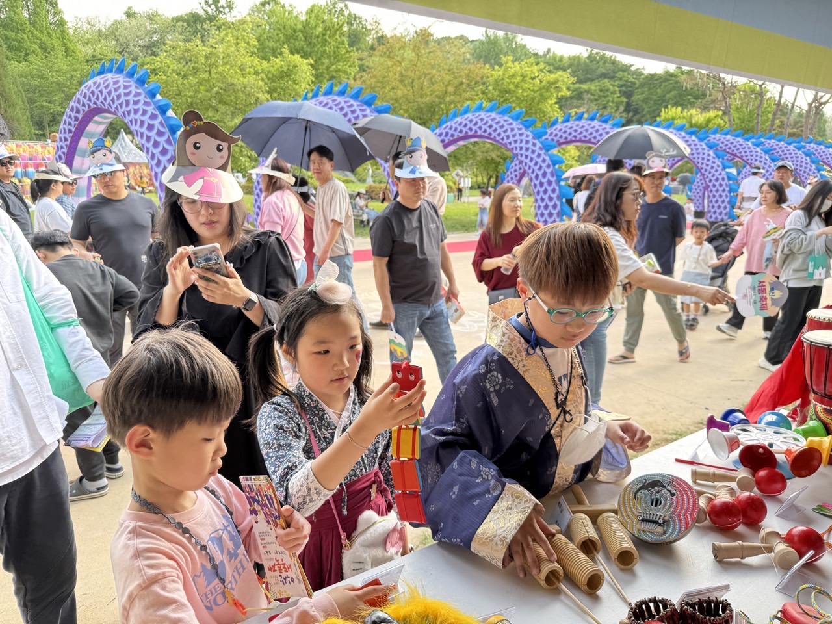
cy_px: 312
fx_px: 577
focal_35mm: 24
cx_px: 416
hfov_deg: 71.6
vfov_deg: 56.8
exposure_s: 1/172
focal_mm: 6.76
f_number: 1.78
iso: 80
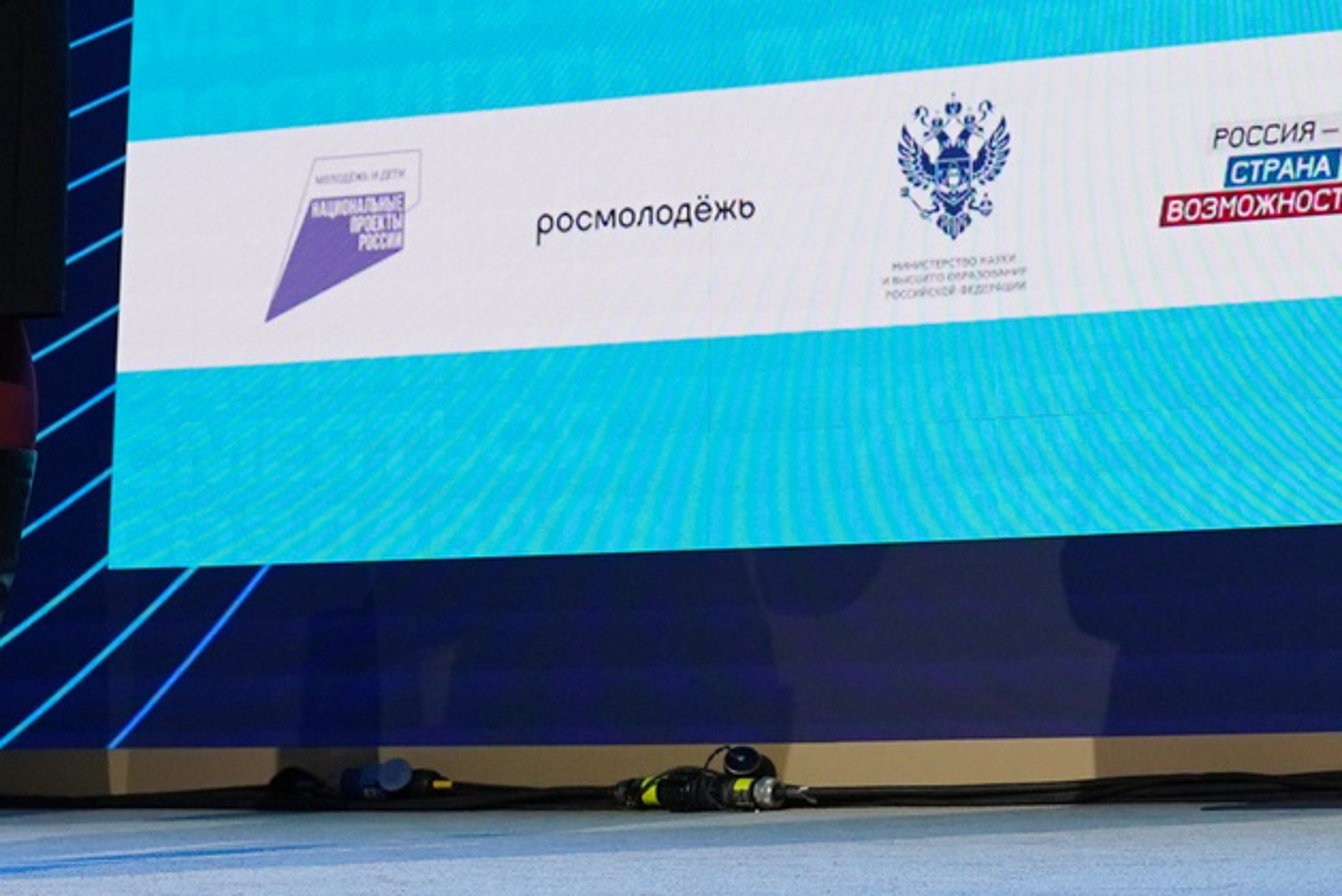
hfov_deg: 17.0
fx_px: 4401
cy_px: -814
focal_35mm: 118
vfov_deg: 10.8
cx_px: 1314
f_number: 5
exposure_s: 1/160
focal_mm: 29
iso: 1600
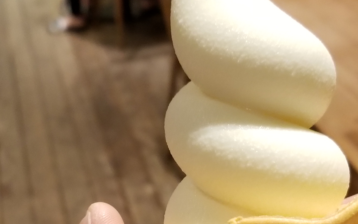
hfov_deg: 24.9
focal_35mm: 83
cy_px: 260
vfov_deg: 15.2
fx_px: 810
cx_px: 200
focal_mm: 4.25
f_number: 1.7
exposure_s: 1/15
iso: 200
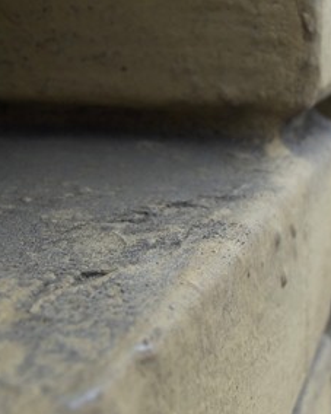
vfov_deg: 39.6
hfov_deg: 32.0
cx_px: 198
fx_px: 576
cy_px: 210
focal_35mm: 47
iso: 80
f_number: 3.4
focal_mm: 5.2
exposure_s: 1/125
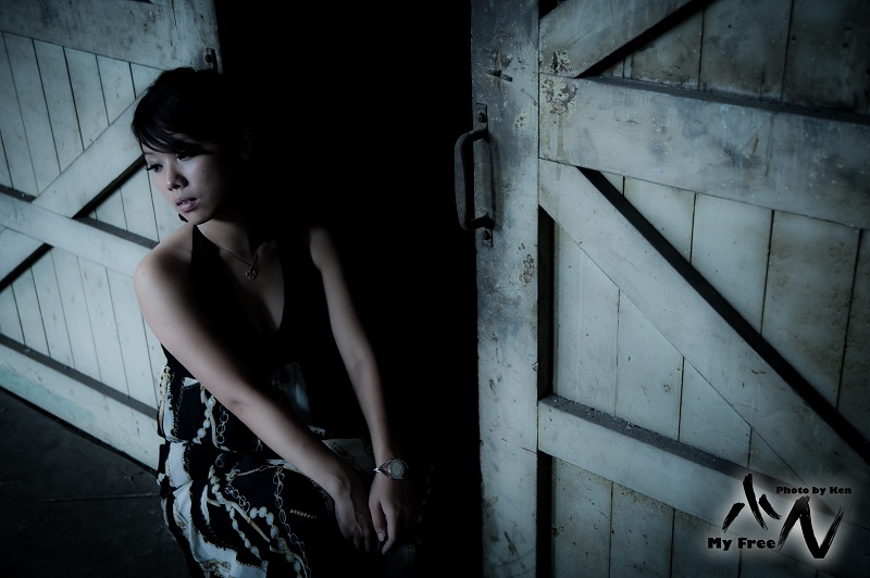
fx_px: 1159
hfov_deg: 41.1
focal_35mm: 48
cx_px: 435
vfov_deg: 28.0
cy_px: 289
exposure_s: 1/60
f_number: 3.5
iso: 400
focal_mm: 48
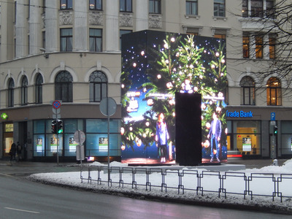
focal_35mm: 95
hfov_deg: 20.7
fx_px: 801
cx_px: 146
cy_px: 110
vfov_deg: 15.6
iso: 400
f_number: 5.2
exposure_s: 1/25
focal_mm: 17
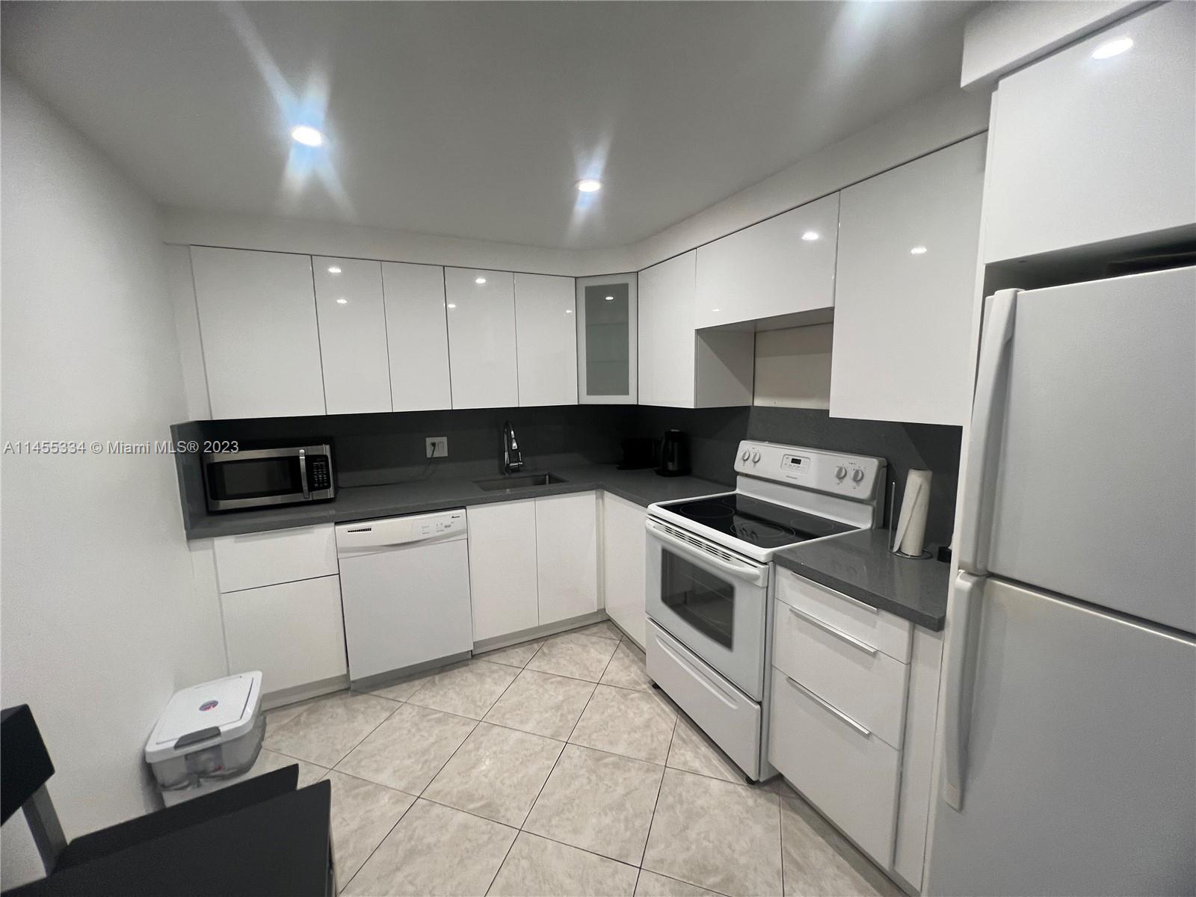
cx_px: 598
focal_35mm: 13
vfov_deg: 89.9
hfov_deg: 106.2
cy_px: 448
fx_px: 449
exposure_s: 1/120
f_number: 1.8
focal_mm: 1.57
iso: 250
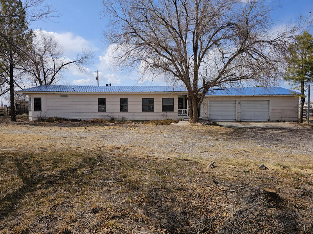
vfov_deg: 58.9
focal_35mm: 23
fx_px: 208
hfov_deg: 73.9
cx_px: 156
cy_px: 117
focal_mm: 6.3
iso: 10
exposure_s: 1/939
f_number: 1.7
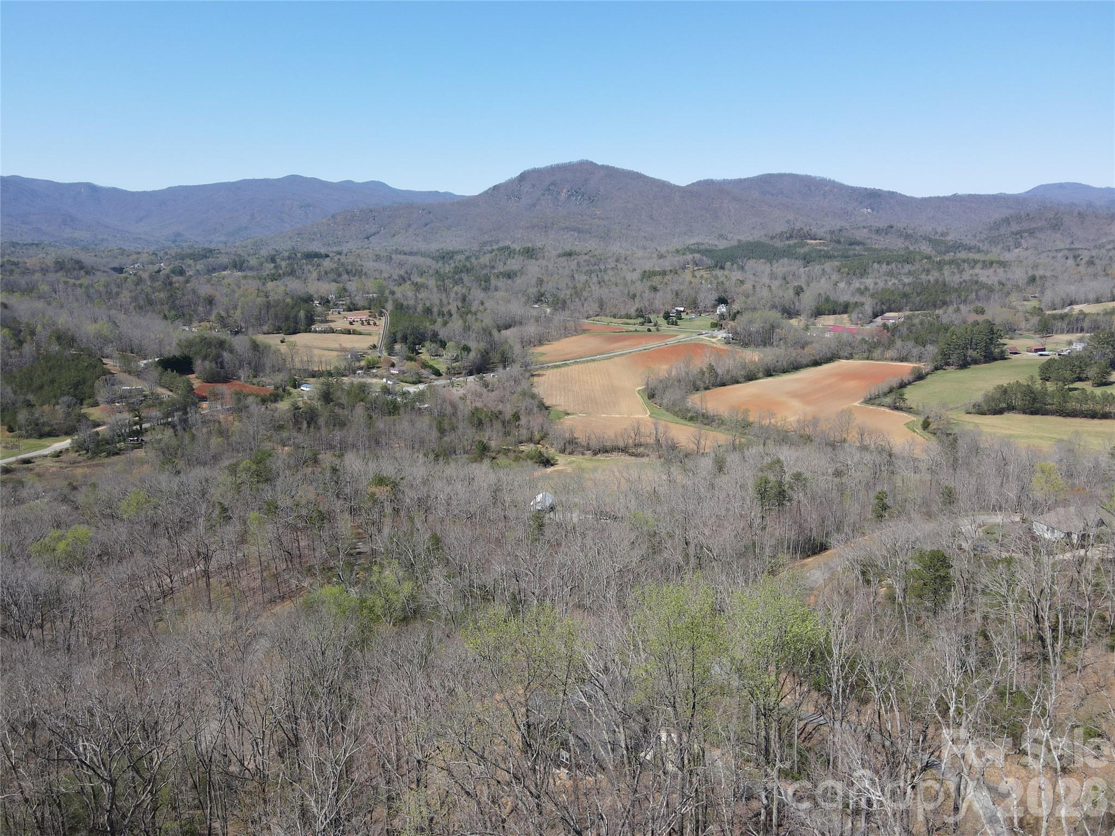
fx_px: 773
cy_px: 418
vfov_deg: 56.8
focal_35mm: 24
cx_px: 558
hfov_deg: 71.6
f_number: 2.8
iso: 100
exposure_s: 1/500
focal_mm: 4.5
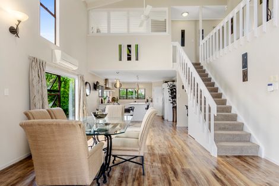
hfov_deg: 90.0
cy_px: 93
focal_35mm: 18
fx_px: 139
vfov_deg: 67.3
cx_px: 140
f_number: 11
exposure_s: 1/5
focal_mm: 12
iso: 200
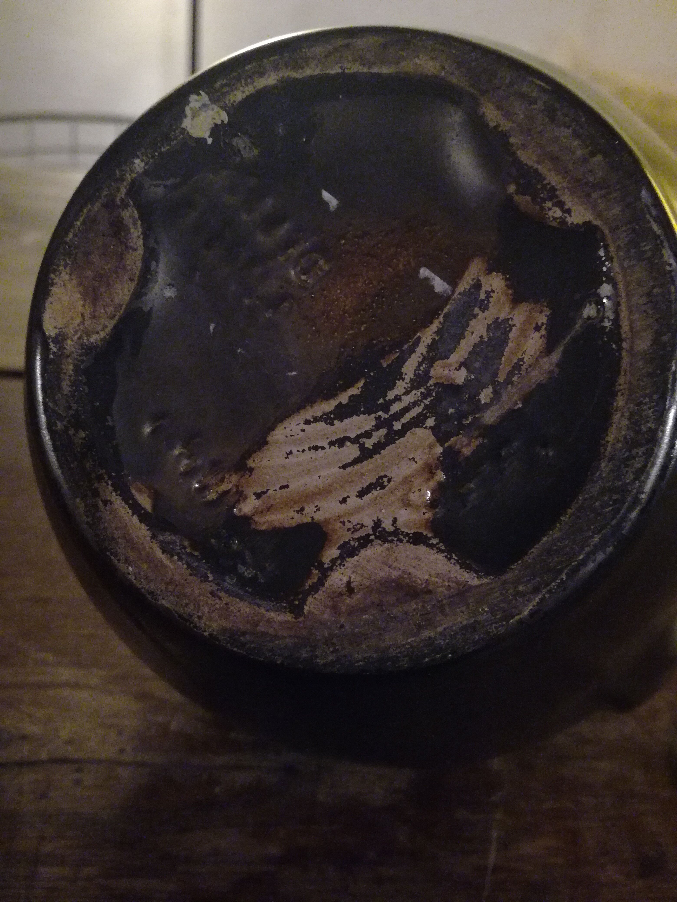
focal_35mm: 27
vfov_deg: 65.3
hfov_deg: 51.4
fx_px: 704
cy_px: 451
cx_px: 338
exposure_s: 1/16.7
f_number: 2
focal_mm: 3.79
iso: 800
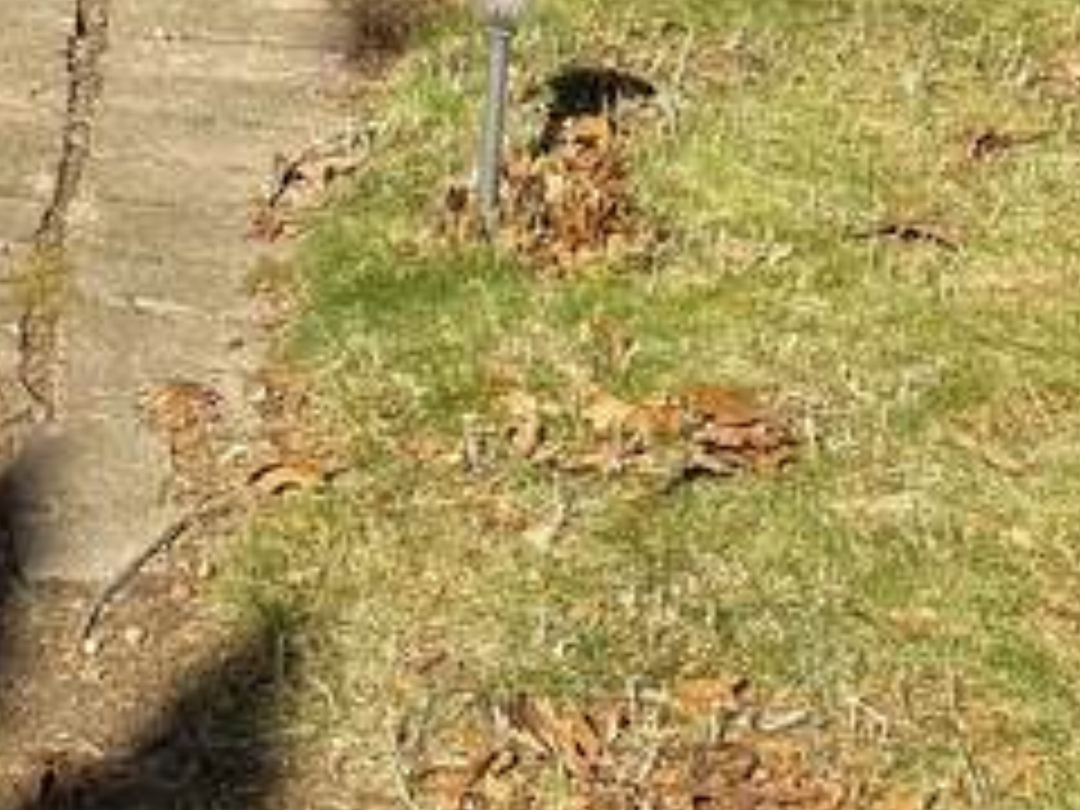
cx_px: -688
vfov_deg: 10.1
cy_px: -1125
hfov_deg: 14.1
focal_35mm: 128
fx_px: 3994
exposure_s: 1/3279
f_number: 1.78
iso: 80
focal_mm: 6.76
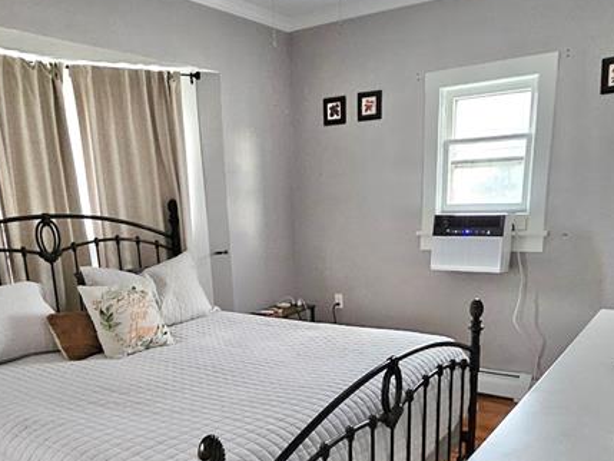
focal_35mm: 31
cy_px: 367
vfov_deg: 43.4
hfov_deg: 58.2
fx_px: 550
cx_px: 279
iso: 640
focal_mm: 1.7
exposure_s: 1/24
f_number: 2.2
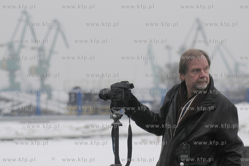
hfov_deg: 13.7
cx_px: 124
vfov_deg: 9.1
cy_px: 83
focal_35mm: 150
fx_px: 1037
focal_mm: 100
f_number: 3.2
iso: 400
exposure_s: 1/640
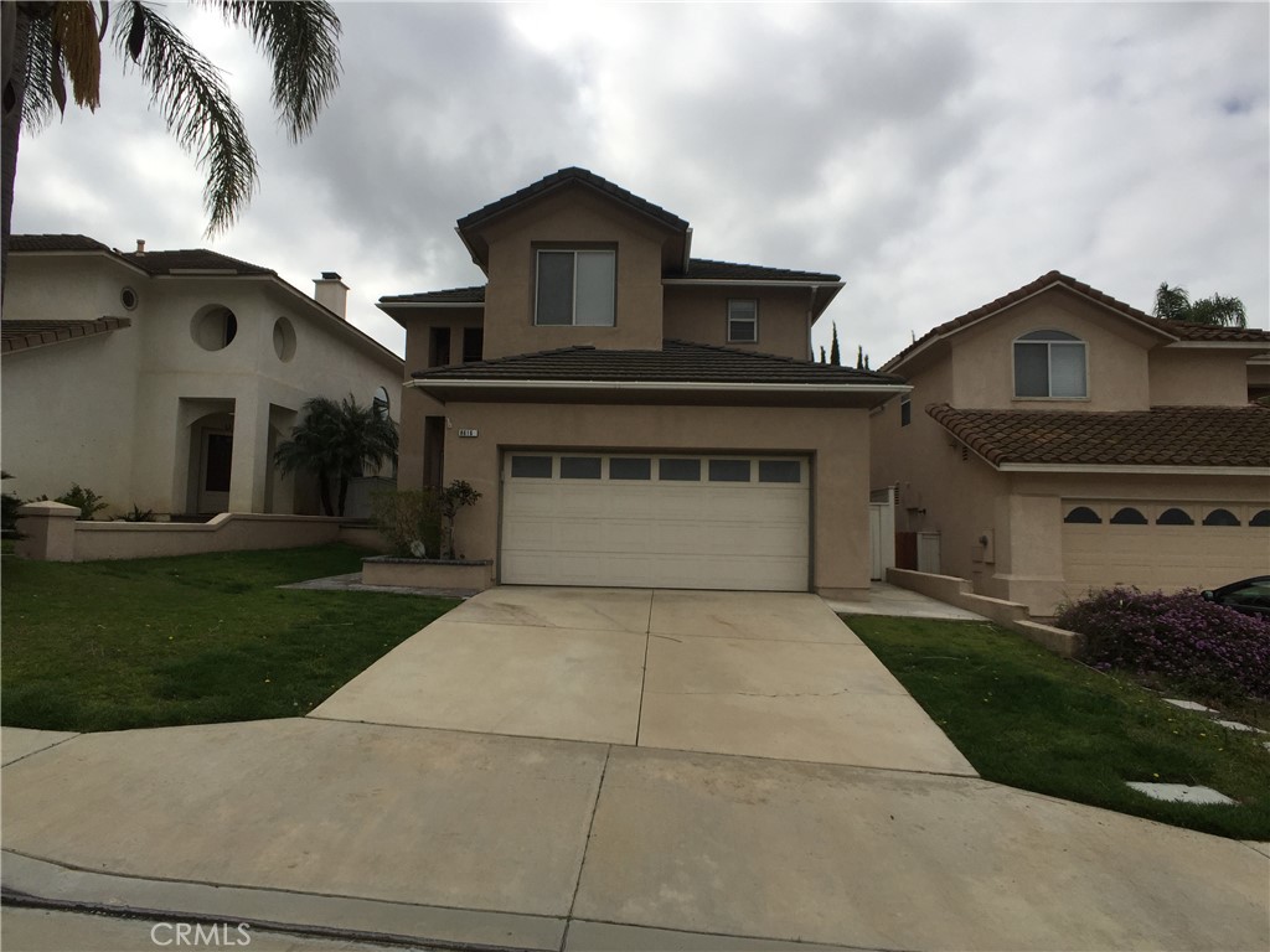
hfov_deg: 61.7
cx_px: 635
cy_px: 476
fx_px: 1064
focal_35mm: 29
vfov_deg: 48.2
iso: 32
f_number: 2.2
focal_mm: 4.15
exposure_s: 1/3968
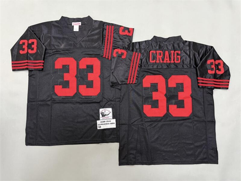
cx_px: 120
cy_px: 90
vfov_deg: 56.8
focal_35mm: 24
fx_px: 167
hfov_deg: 71.6
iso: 400
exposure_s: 1/50
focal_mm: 6.76
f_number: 1.78
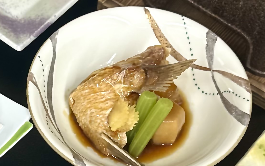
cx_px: 18
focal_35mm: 93
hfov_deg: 21.7
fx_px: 672
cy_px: 179
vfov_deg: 13.8
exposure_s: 1/100
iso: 200
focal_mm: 6.86
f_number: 1.78
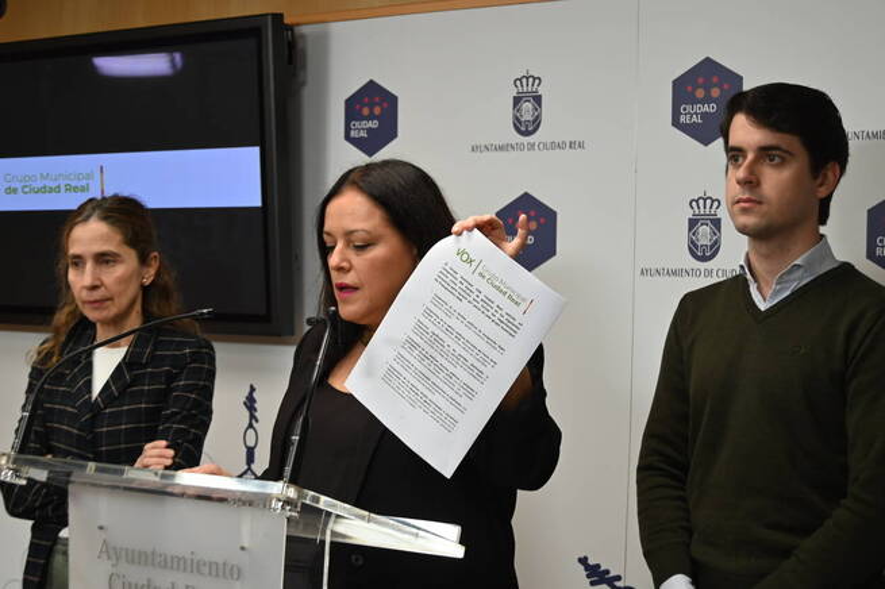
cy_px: 294
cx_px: 442
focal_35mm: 63
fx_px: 1548
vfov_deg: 21.5
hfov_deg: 31.9
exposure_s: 1/125
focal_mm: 42
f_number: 5.6
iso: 500
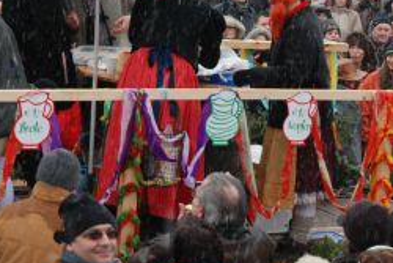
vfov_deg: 9.5
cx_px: 41
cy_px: -2
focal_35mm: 144
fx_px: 1573
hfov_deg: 14.1
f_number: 8
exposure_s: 1/60
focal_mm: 30
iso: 250
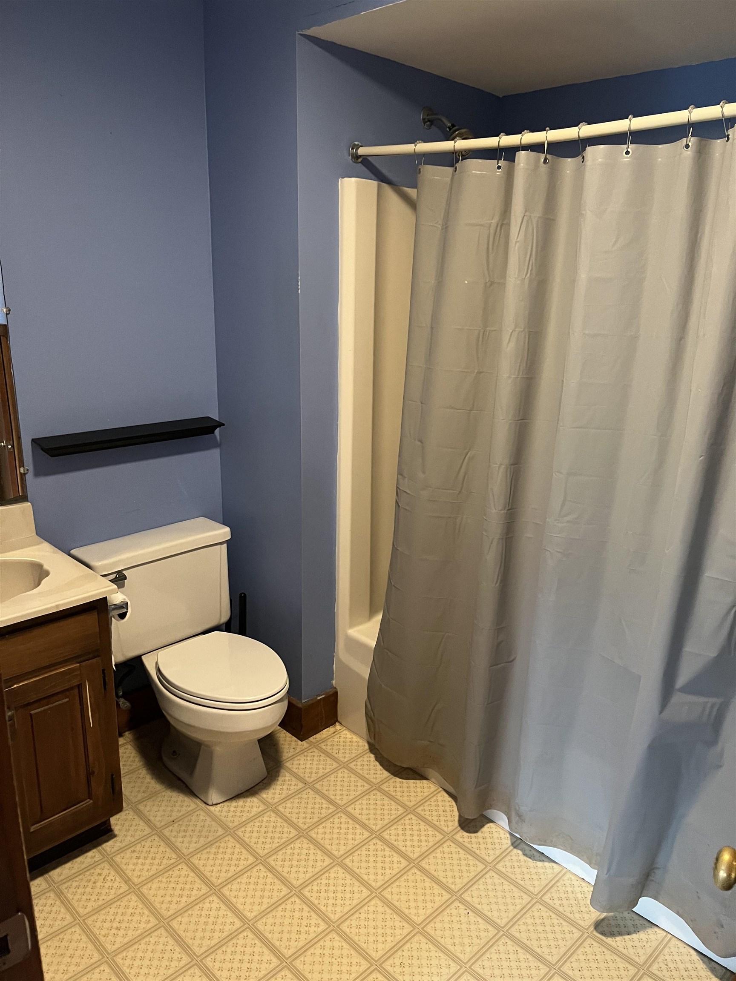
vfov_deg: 67.3
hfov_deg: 53.1
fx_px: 737
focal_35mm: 26
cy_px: 490
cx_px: 368
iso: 500
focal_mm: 5.1
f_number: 1.6
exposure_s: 1/30
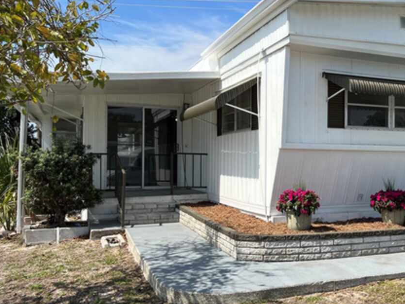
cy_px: 154
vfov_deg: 36.0
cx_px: 307
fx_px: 468
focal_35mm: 40
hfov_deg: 45.1
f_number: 1.5
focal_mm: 5.7
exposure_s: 1/4444
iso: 50
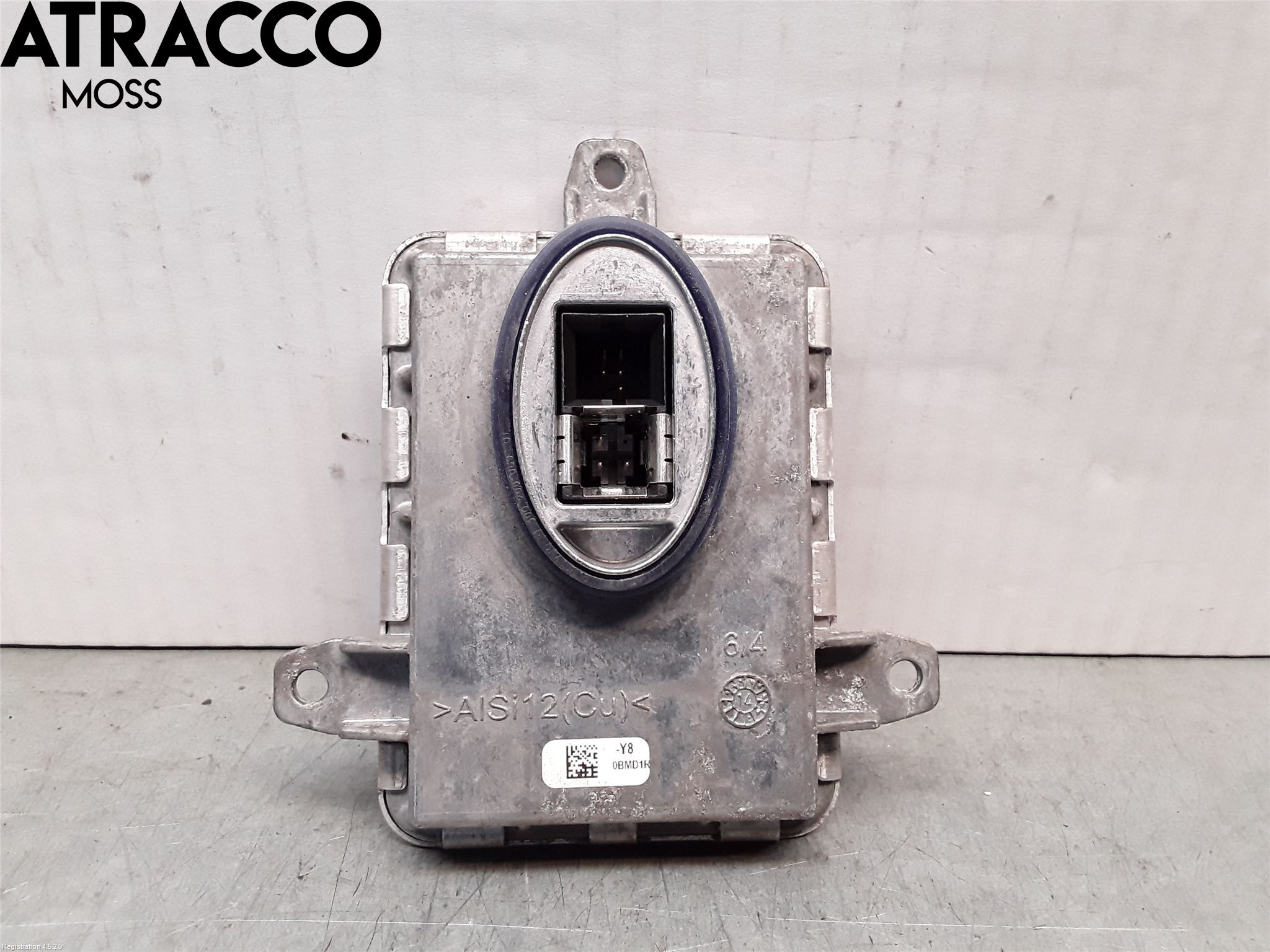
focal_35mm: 28
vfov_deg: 49.7
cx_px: 635
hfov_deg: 63.4
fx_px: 1027
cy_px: 476
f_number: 1.9
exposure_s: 1/100
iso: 100
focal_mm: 2.91
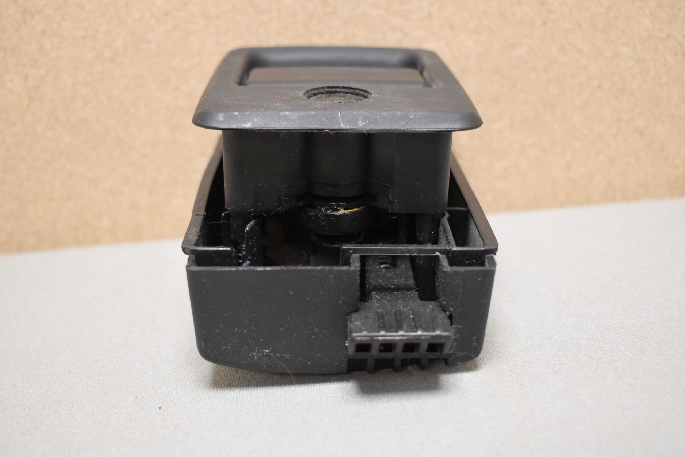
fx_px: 913
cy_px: 228
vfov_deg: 28.1
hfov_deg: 41.1
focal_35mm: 48
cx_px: 342
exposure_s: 1/60
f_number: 5
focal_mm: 32
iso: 800
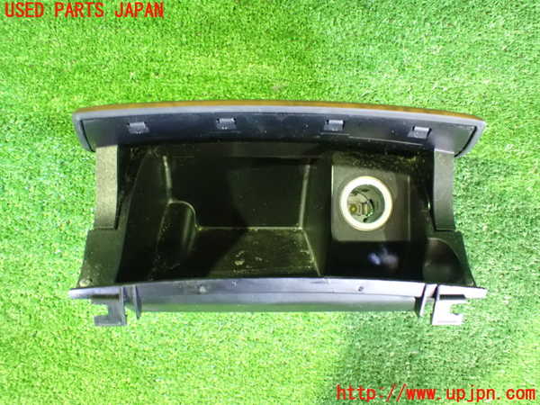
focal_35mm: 30
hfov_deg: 60.0
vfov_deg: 46.8
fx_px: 468
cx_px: 270
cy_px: 202
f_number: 2.3
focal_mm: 5.4
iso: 1600
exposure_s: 1/13
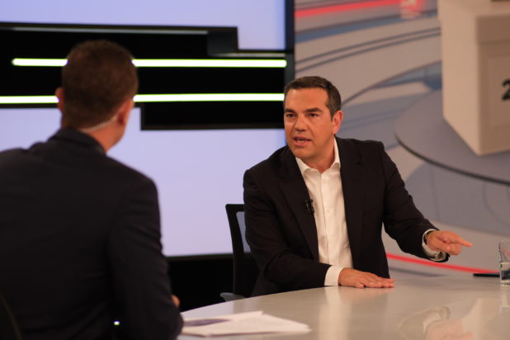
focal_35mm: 128
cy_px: 170
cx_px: 255
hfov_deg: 16.0
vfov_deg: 10.7
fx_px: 1813
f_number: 1.8
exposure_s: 1/250
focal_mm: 85
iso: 160
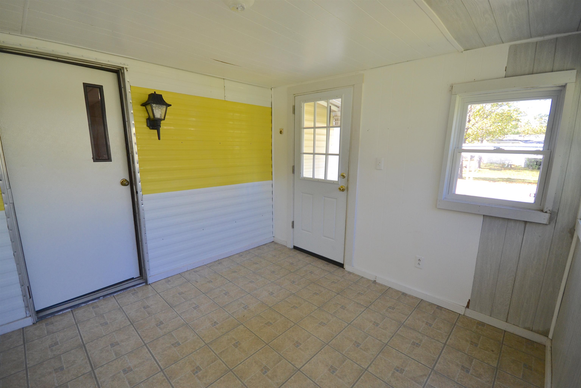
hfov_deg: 100.4
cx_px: 290
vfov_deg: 77.3
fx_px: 242
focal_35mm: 15
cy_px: 194
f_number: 5
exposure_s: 1/100
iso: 400
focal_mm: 10
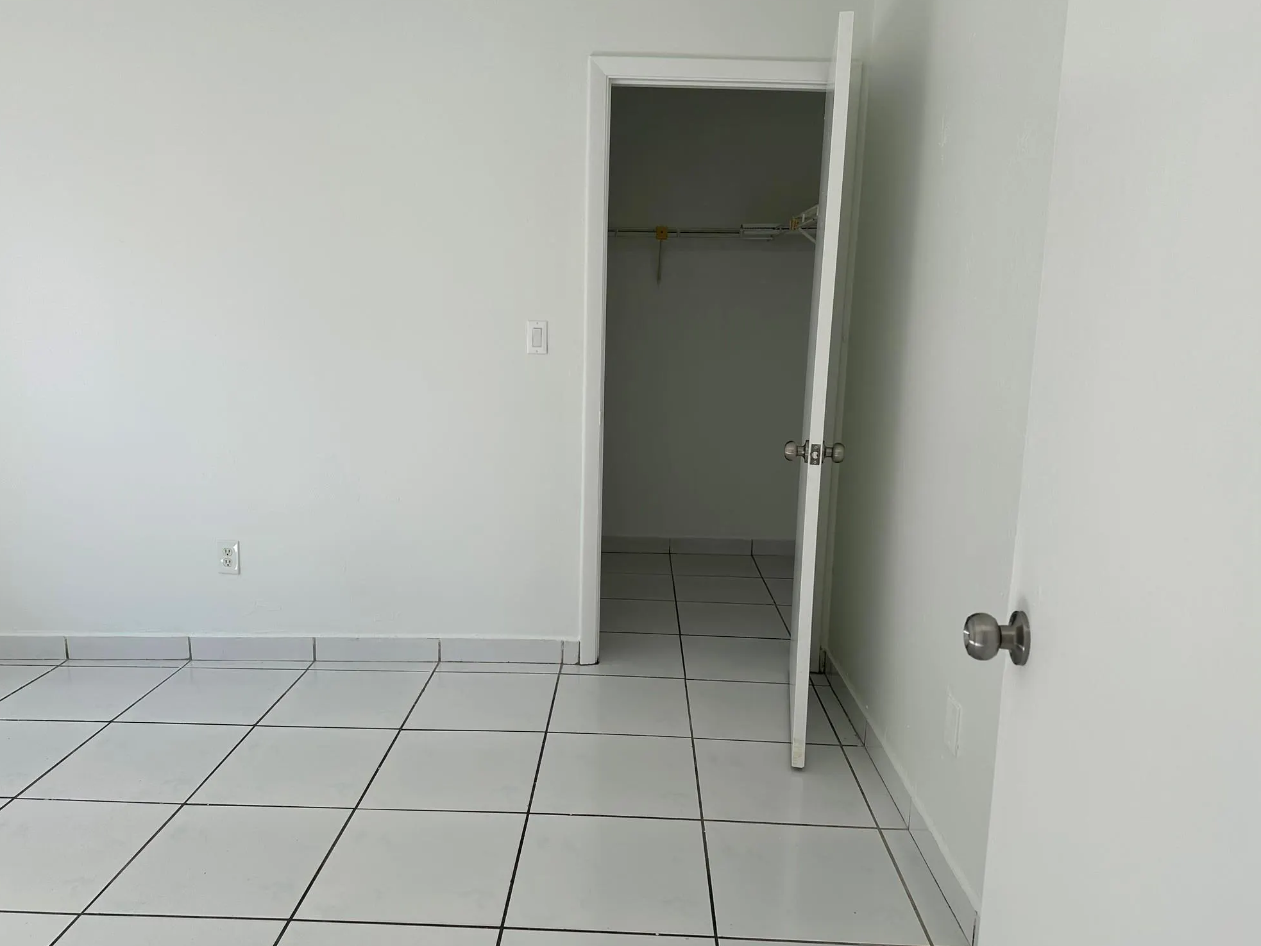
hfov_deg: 69.4
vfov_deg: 54.9
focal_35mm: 25
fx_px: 911
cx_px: 607
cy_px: 473
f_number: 1.78
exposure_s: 1/484
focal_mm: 6.86
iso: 80
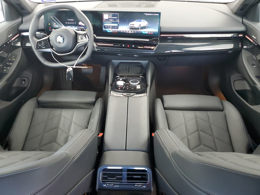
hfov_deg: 67.3
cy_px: 98
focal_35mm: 26
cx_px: 130
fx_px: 195
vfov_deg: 53.1
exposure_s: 1/30
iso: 304
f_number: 1.5
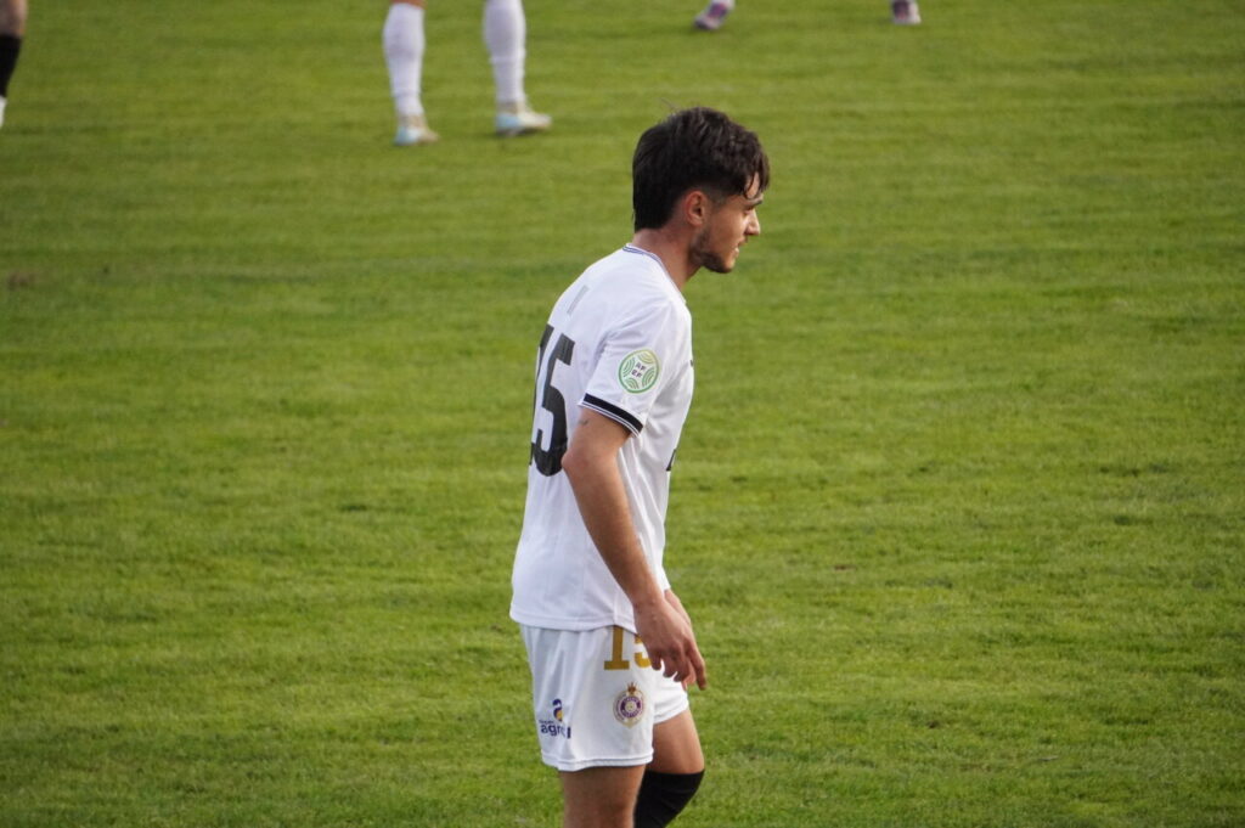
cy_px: 414
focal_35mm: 315
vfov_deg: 4.4
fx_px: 10885
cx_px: 622
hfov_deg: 6.5
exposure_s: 1/2500
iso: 6400
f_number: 7.1
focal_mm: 210
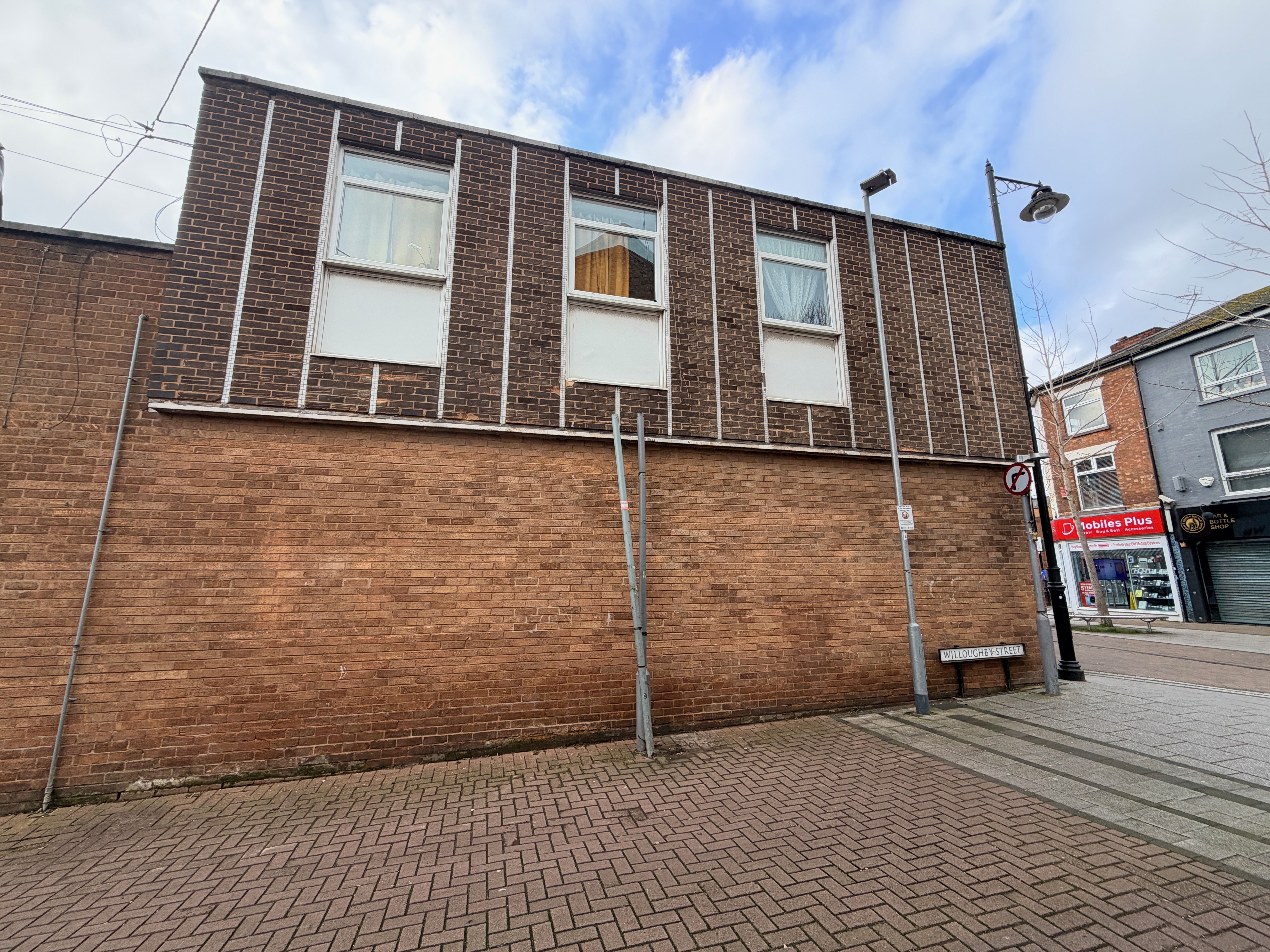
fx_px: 514
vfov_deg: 85.7
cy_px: 476
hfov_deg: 102.1
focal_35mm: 14
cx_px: 635
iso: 40
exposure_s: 1/227
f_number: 2.2
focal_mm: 2.22
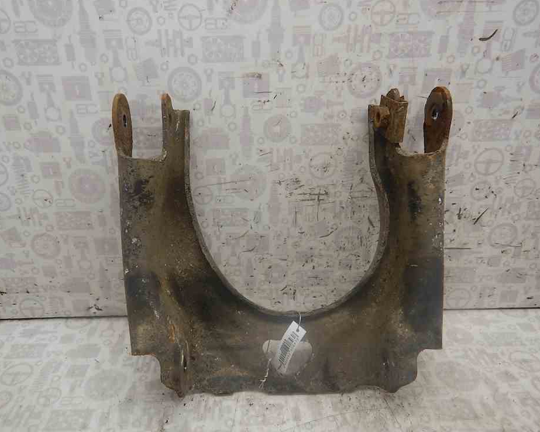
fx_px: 415
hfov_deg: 65.9
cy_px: 221
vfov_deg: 54.9
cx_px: 249
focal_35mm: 26
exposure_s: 1/30
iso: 125
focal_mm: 4.3
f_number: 2.8
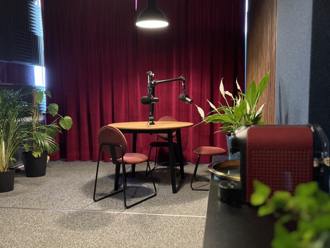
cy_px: 124
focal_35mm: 26
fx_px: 248
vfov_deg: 53.1
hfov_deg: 67.3
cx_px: 165
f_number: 1.6
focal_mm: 5.1
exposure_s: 1/25
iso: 500
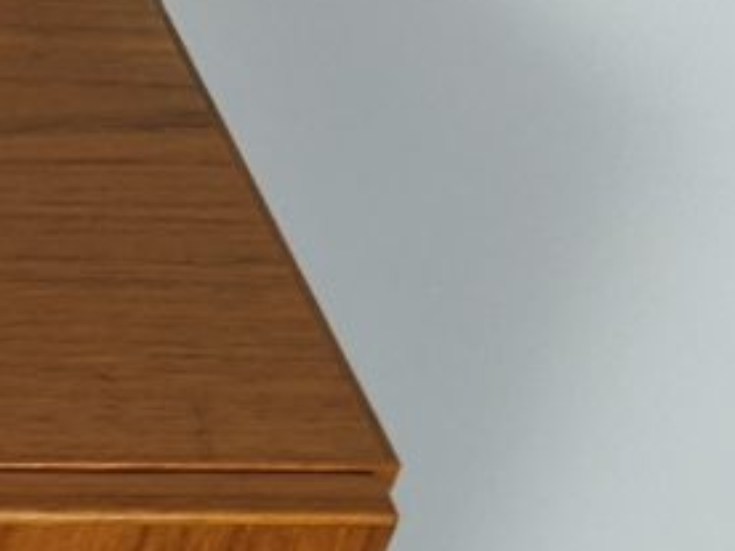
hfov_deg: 8.1
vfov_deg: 7.3
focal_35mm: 200
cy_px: 833
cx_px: -1667
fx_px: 4247
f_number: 1.8
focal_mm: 4.44
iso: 89
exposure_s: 1/59.9
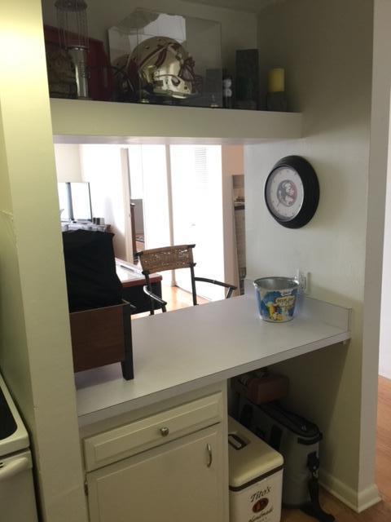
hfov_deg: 48.2
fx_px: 437
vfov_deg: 61.7
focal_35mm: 29
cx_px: 196
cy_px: 261
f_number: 2.2
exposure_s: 1/15
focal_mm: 4.15
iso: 50
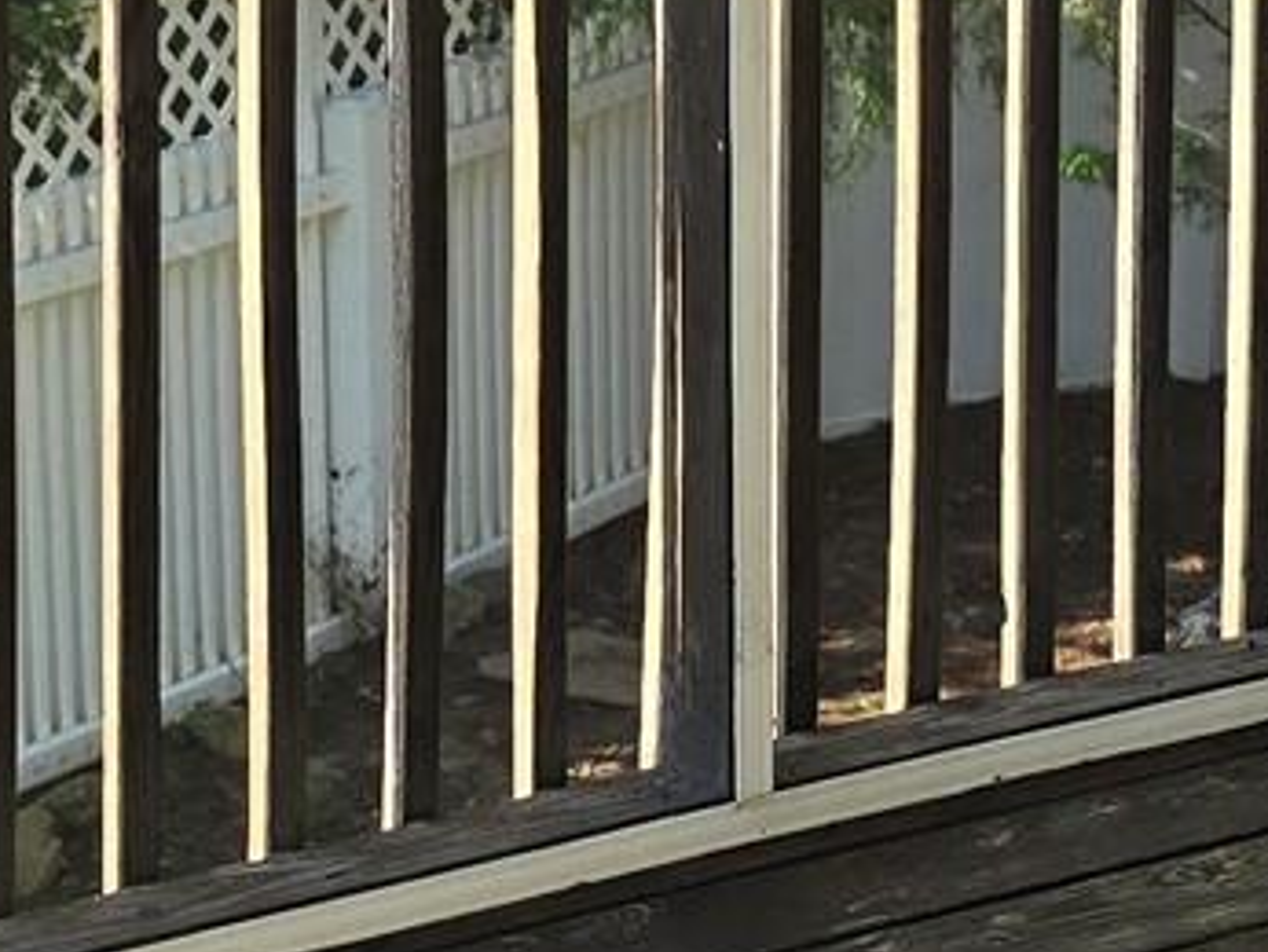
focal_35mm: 136
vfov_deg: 10.7
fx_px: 4985
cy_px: -168
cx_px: 355
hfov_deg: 14.5
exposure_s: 1/180
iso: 32
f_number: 1.7
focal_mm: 6.3
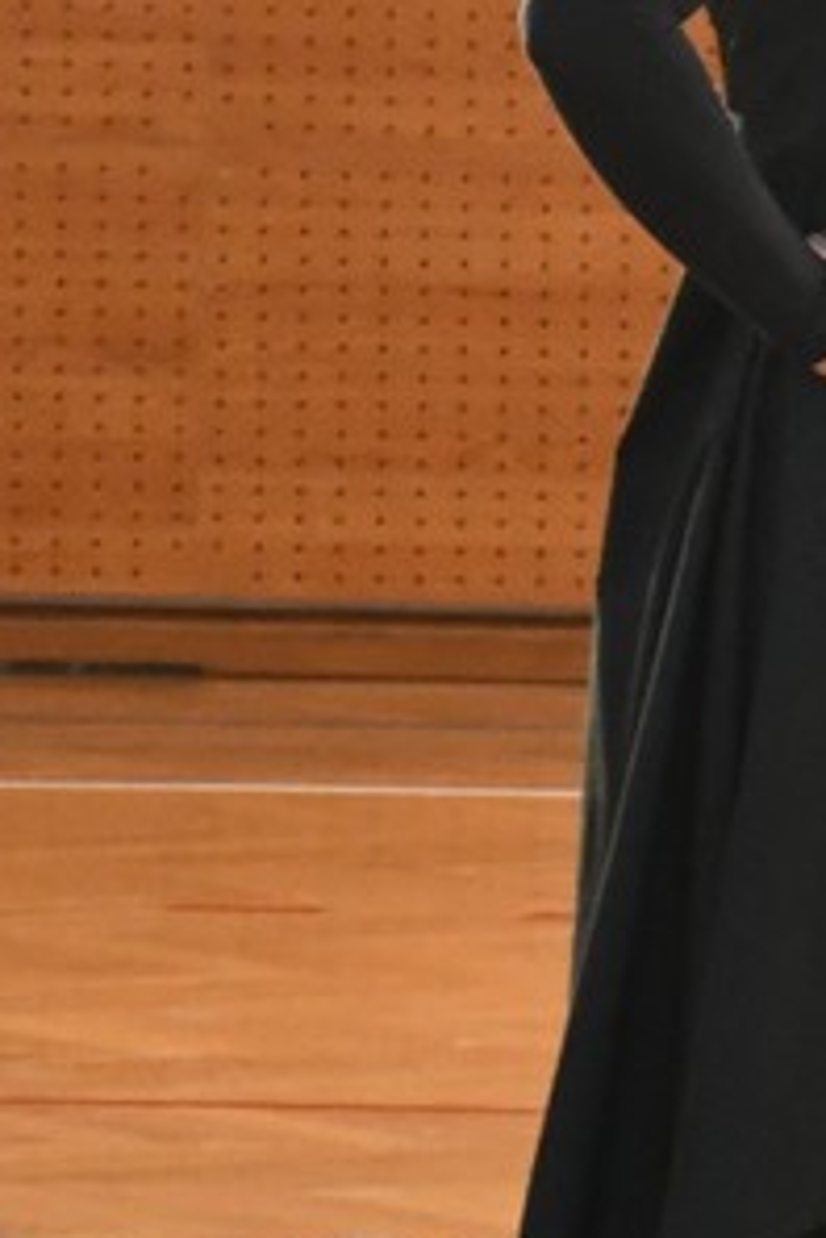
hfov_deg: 2.5
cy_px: -248
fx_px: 18343
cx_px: 3237
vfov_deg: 3.9
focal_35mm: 533
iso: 2500
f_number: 5
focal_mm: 66
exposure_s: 1/125
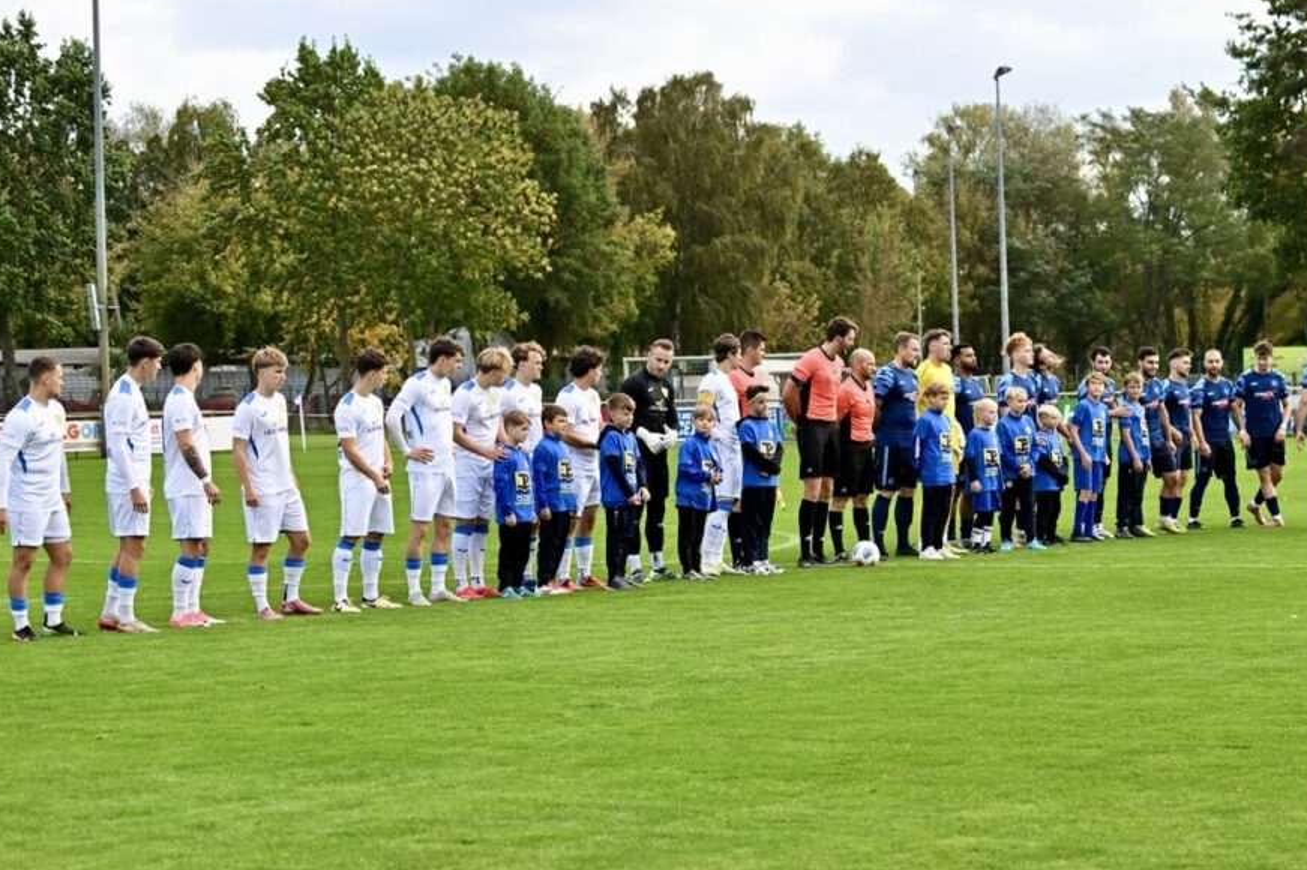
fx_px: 3411
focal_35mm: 94
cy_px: 472
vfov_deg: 14.5
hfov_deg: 21.7
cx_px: 696
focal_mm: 80
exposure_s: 1/1600
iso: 800
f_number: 4.5
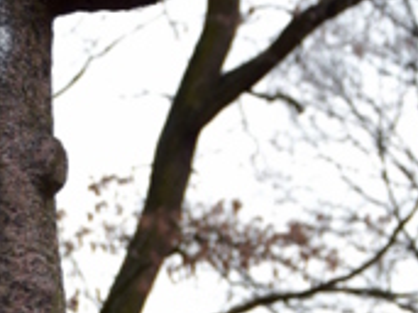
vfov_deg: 5.4
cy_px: 655
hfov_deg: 7.3
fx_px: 3258
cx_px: 42
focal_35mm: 270
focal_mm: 40
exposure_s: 1/400
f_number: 4.5
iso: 200
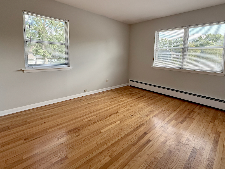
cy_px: 67
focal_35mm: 18
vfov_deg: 70.8
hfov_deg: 87.4
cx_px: 126
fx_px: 117
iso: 64
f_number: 2.2
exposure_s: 1/99
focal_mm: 2.22
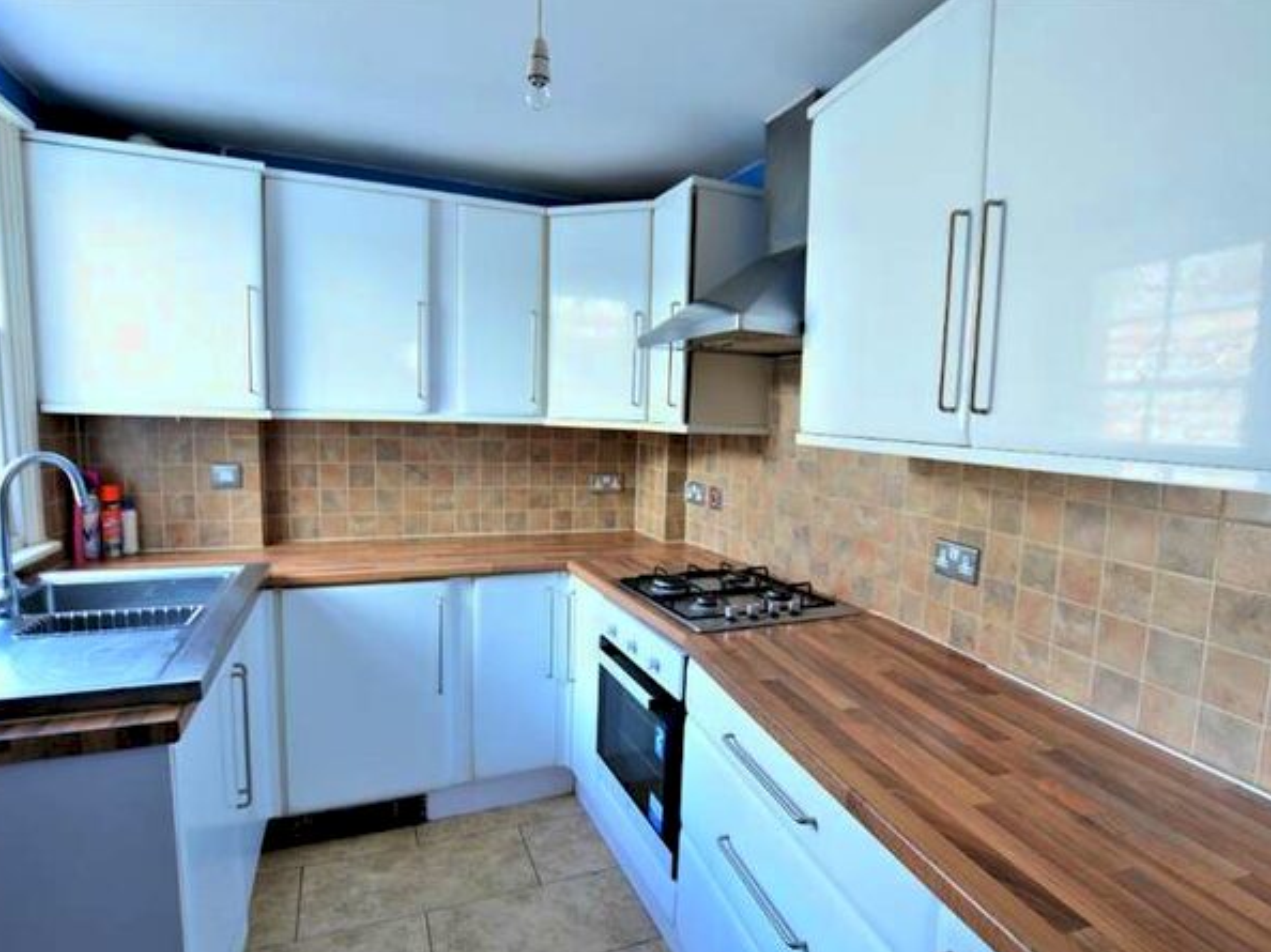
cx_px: 685
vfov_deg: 74.7
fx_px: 624
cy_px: 493
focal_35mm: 17
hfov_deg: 90.9
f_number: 3.5
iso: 180
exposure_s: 1/15
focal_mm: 10
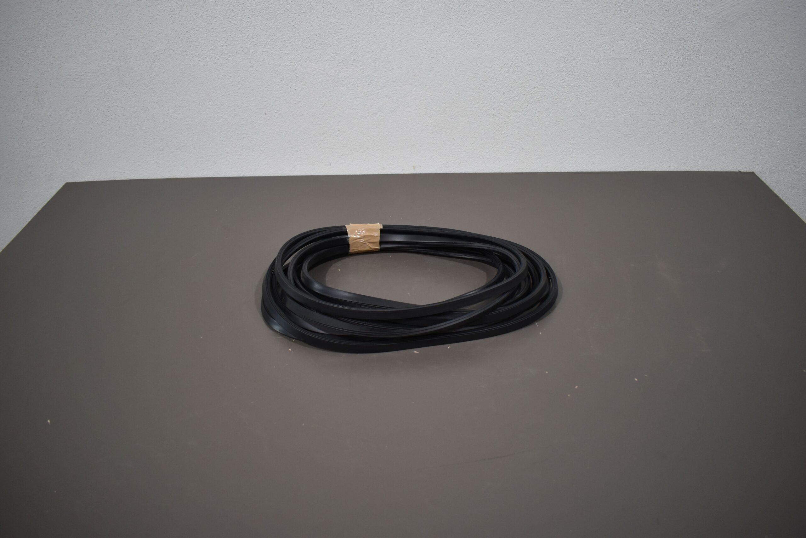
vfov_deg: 47.9
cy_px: 269
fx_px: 604
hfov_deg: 67.4
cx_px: 403
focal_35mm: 27
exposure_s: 1/250
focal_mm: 18
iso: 640
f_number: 3.5
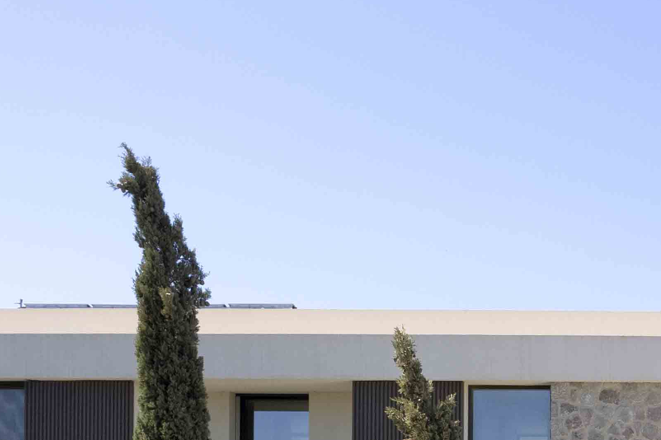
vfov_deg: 17.3
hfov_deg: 24.9
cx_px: 744
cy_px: 536
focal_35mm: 75
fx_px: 1377
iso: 100
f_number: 2.8
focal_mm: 8.38
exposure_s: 1/1600
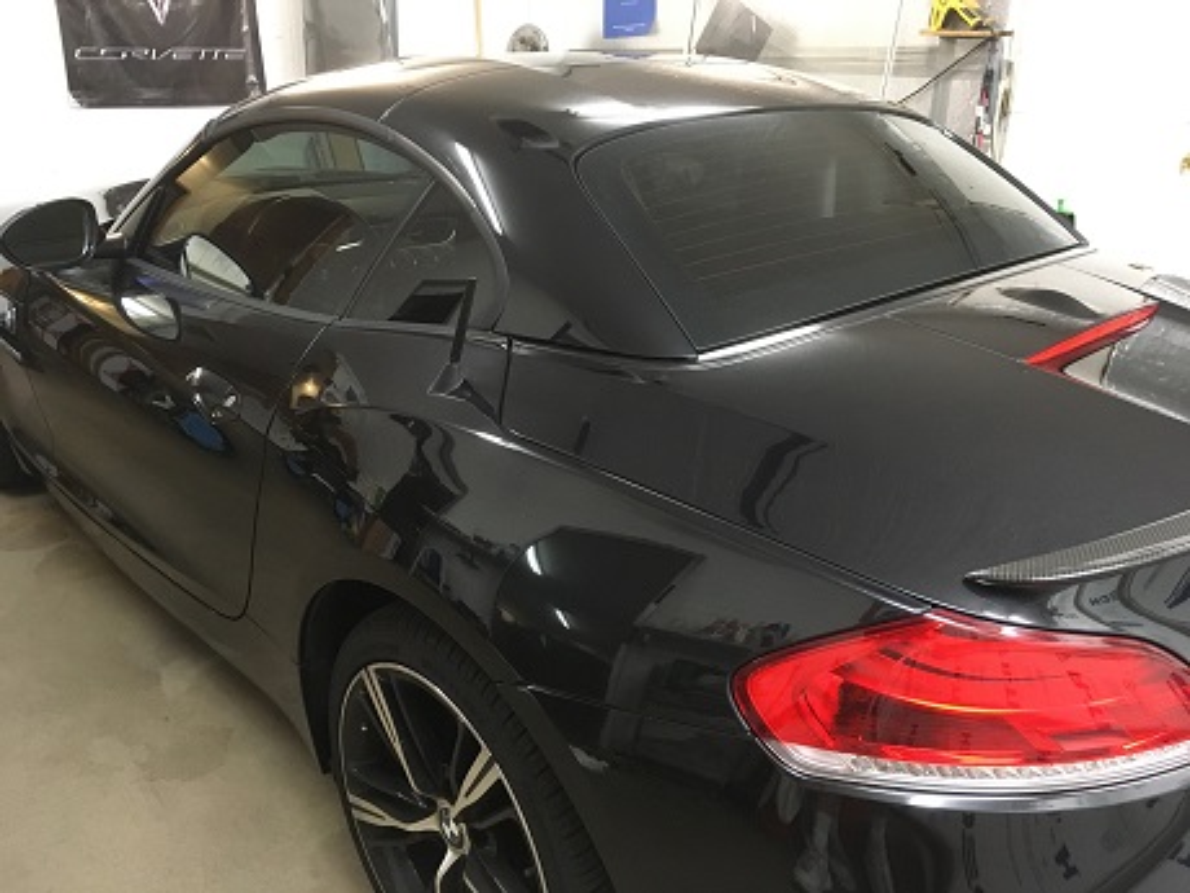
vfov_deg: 48.2
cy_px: 446
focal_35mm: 29
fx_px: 997
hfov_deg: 61.7
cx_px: 595
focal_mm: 4.15
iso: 200
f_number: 2.2
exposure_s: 1/30
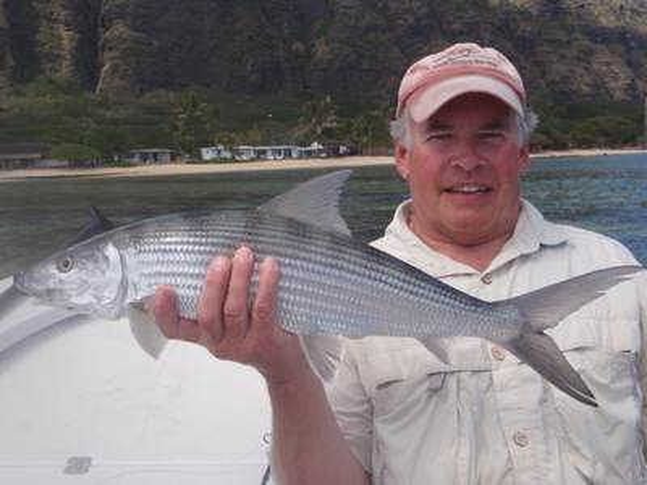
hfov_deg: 51.4
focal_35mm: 36
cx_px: 324
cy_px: 242
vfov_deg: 39.7
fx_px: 673
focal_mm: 6.53
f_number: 4.1
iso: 64
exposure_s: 1/400
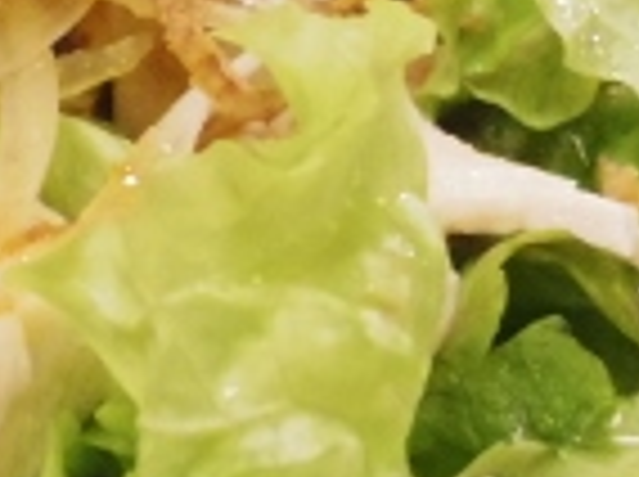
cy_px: 140
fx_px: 2414
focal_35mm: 131
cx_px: -122
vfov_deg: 11.3
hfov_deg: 14.6
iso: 3200
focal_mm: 6.3
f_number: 3.2
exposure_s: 1/6
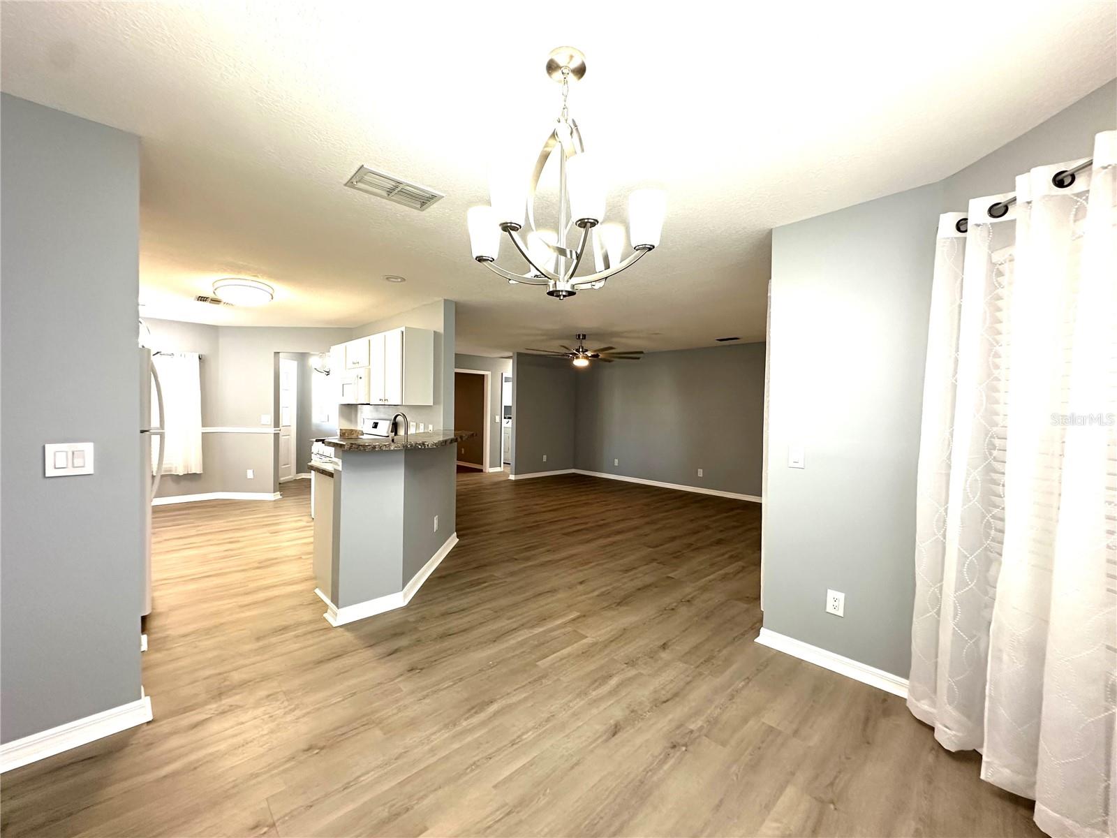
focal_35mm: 14
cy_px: 419
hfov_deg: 102.1
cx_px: 558
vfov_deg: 85.7
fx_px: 452
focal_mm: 2.22
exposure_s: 1/60
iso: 200
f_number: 2.2
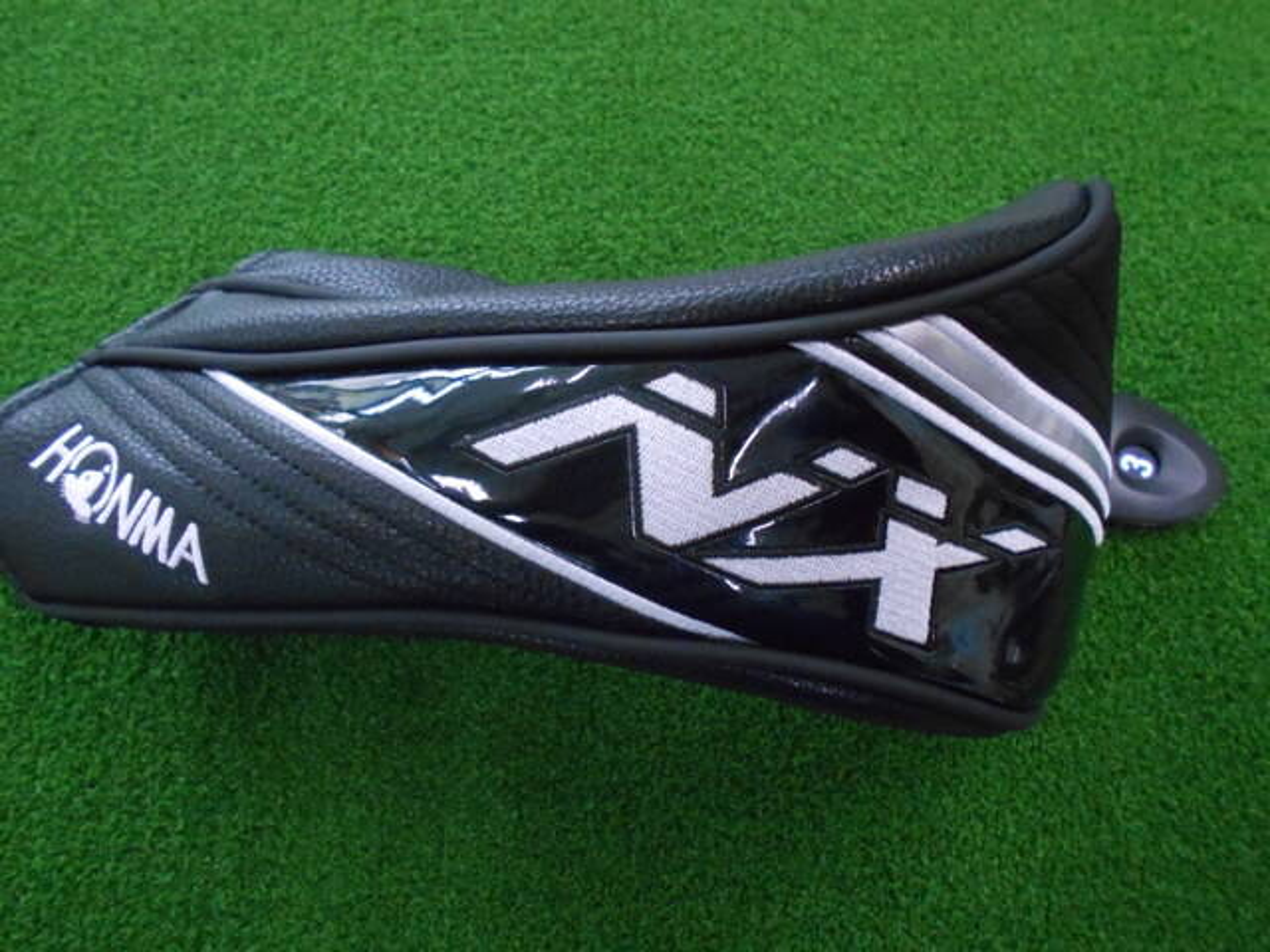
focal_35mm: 26
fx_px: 954
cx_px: 635
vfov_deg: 53.1
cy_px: 476
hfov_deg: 67.3
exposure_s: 1/125
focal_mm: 4.6
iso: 800
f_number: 3.2
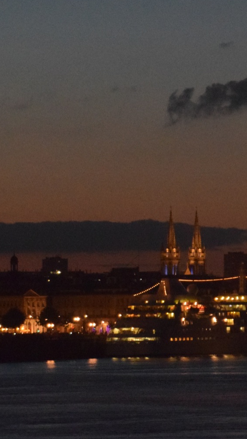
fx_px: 3097
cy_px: 195
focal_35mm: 266
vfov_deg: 8.1
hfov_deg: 4.6
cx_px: 308
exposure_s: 1/60
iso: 6400
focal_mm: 85
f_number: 5.6
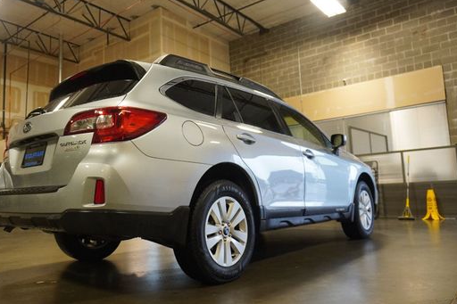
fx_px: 381
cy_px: 153
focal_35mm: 30
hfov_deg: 61.5
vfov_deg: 43.6
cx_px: 188
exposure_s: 1/160
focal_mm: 16
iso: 2000
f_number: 3.5
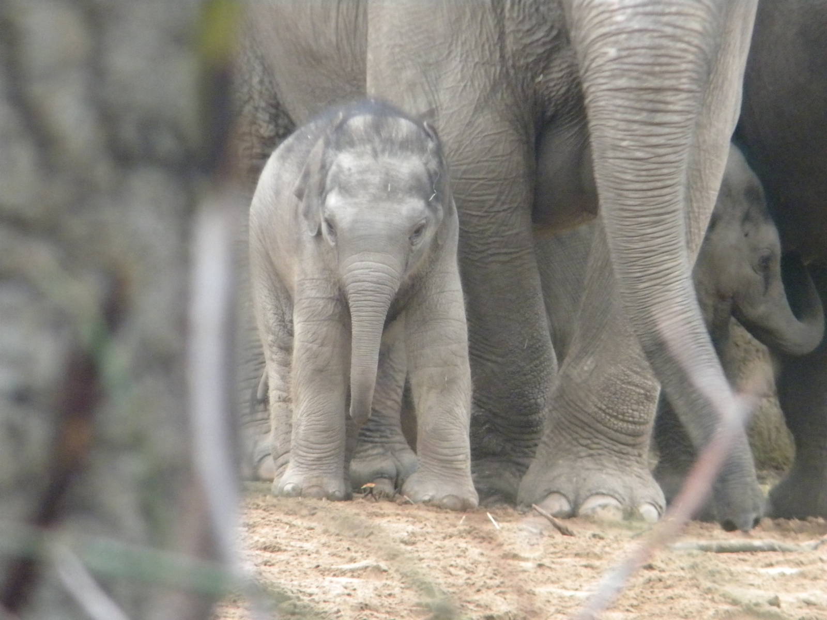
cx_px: 414
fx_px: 9891
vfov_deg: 3.6
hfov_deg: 4.8
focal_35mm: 414
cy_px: 310
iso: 800
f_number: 5.4
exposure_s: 1/89.1
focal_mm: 75
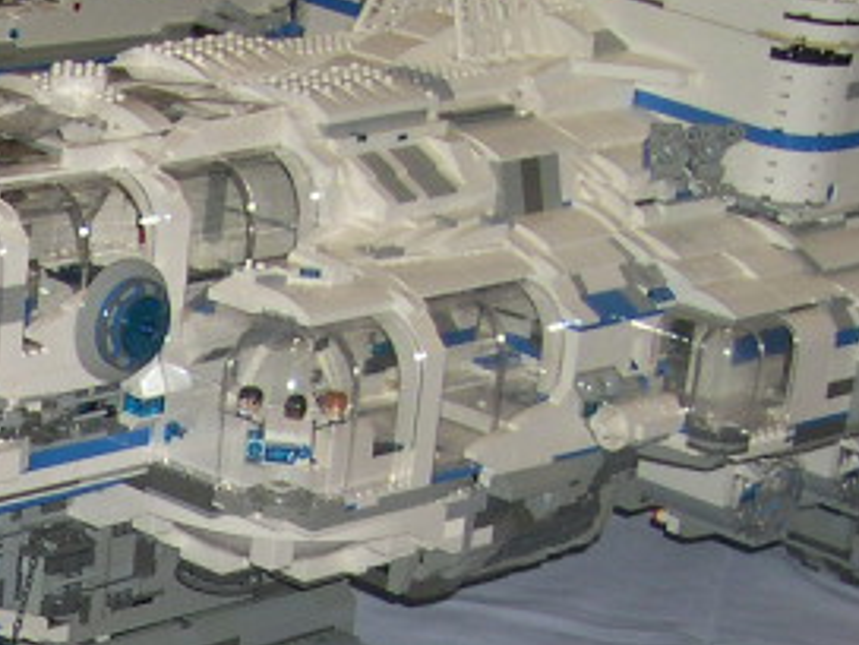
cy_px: 1091
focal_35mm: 143
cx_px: -423
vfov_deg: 9.9
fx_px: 3549
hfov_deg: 13.1
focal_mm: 8
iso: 100
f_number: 2.8
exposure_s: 1/60
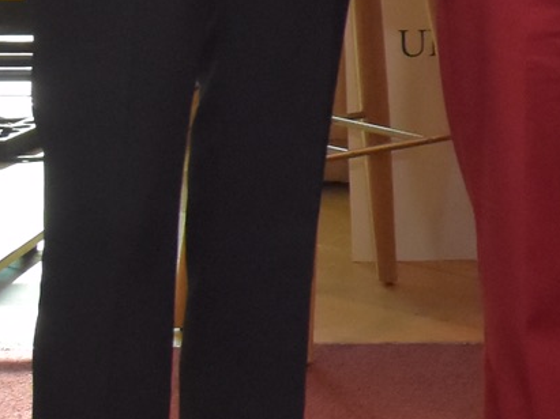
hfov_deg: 9.3
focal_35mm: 194
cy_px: -181
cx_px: 1251
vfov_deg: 7.5
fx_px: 3138
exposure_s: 1/200
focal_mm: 24
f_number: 5.6
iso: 2500
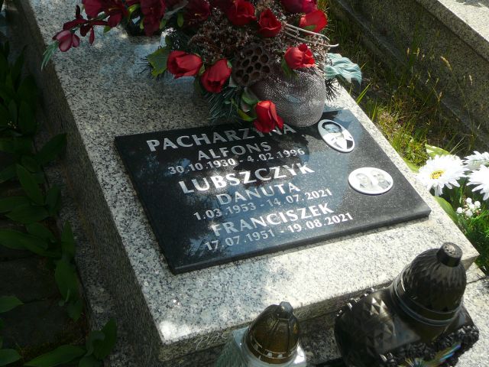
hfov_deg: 42.1
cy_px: 184
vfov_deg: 32.2
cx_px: 244
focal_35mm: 45
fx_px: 636
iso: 80
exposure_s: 1/1000
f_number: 3.2
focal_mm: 6.7
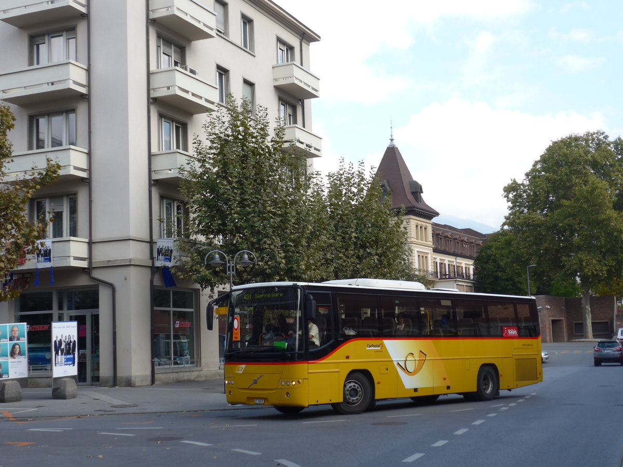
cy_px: 234
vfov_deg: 26.6
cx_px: 312
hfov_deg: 34.9
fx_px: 990
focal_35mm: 55
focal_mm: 11.3
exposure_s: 1/400
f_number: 3.4
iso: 80
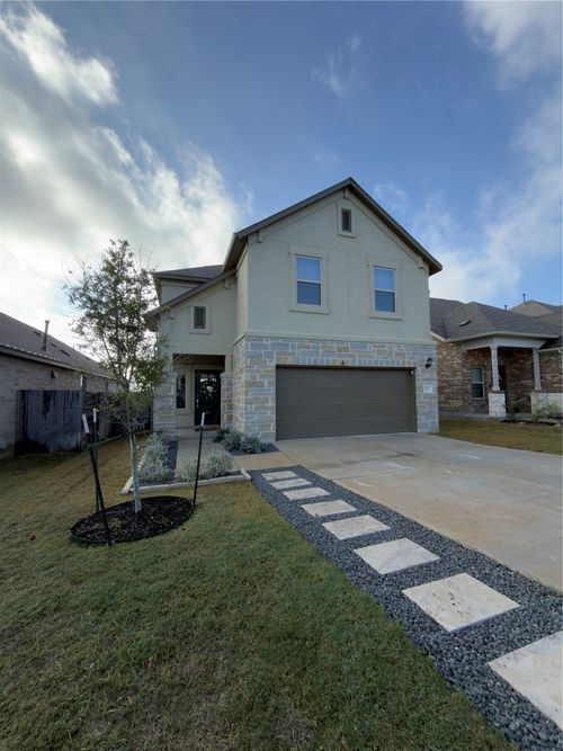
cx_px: 282
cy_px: 376
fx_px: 304
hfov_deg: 85.7
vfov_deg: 102.1
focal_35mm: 14
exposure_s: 1/672
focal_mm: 2.22
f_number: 2.2
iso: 25
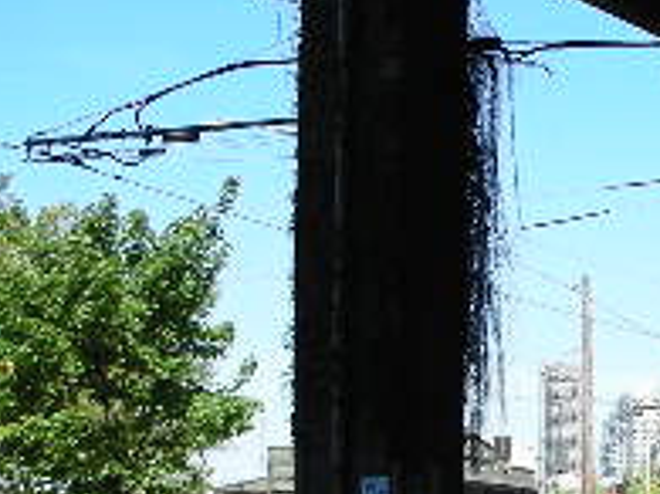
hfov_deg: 16.7
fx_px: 2191
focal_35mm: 115
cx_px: 704
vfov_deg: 12.8
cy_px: 420
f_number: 3
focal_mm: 5.8
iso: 50
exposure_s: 1/360
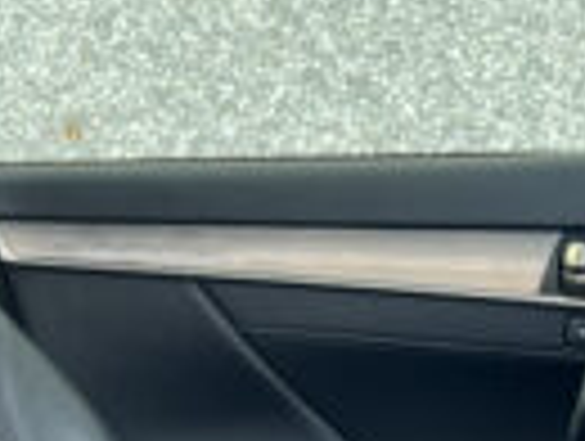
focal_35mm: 160
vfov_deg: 9.2
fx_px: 2709
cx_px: 522
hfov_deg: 12.2
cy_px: 518
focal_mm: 5.7
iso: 50
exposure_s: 1/121
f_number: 1.5
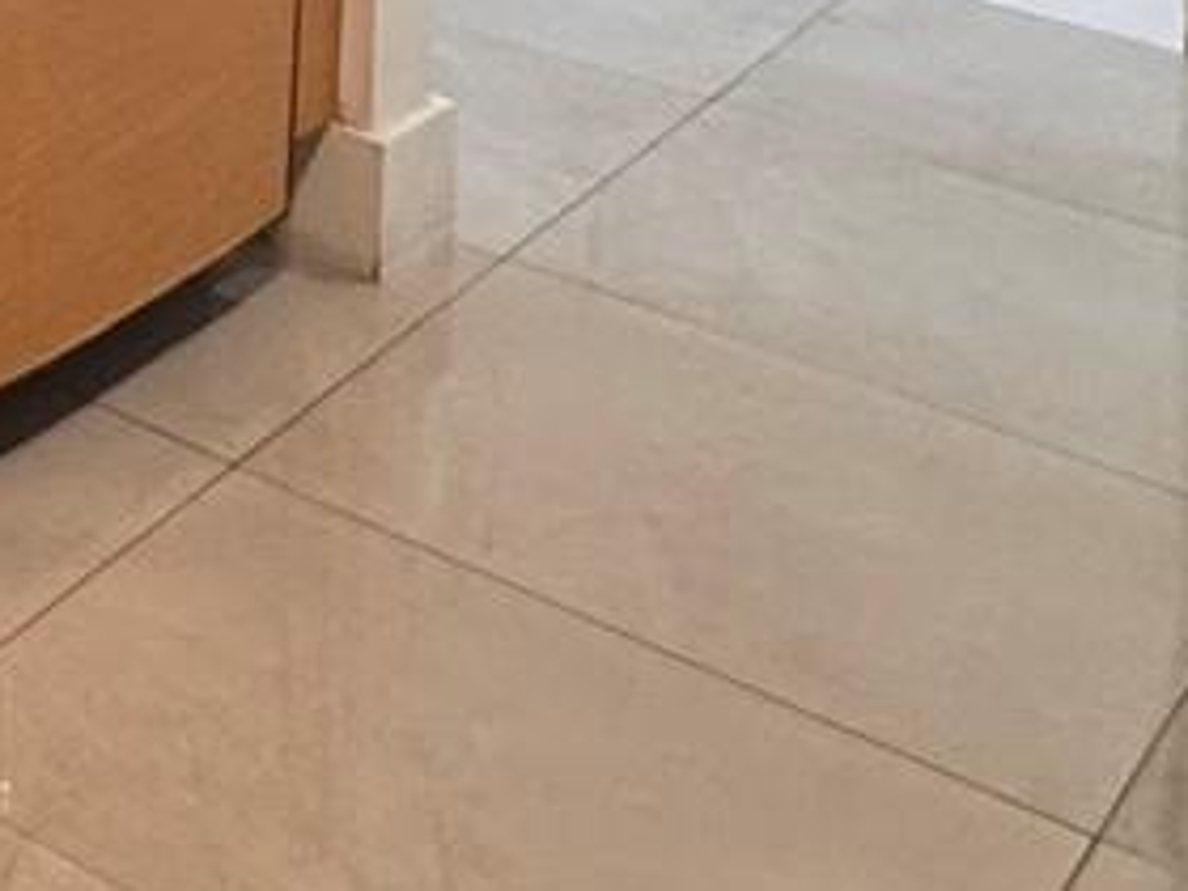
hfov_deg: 17.2
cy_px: -955
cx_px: -1239
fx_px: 2746
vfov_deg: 14.7
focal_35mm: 80
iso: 200
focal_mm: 2.22
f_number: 2.2
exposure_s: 1/120
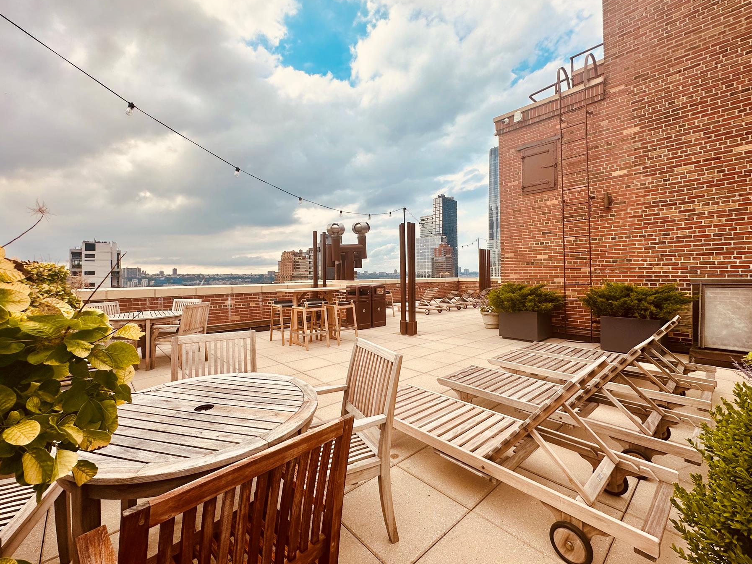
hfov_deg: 98.2
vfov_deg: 81.7
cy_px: 270
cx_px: 376
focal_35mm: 15
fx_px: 326
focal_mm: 2.22
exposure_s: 1/924
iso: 40
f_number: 2.2
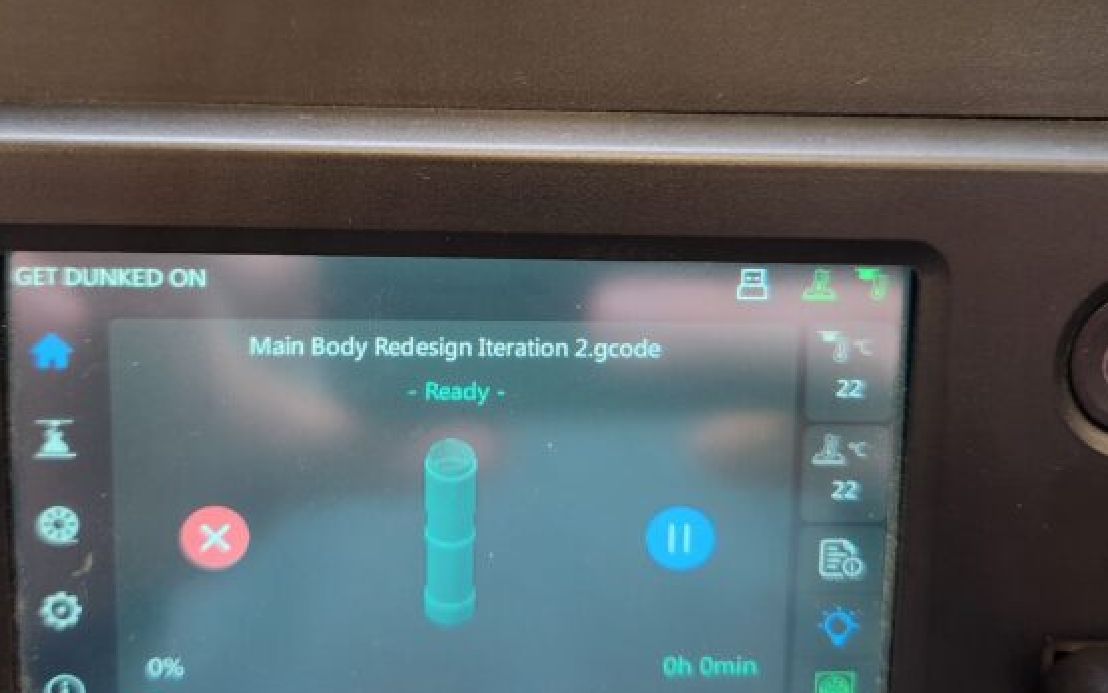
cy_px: 281
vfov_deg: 36.2
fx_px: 1057
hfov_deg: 55.1
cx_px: 470
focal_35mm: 35
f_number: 1.8
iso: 400
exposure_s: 1/120
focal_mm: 5.4
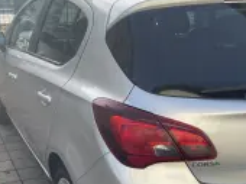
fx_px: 376
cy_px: 129
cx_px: 93
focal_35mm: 53
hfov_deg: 36.0
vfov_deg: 27.2
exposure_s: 1/1011
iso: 32
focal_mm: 5.1
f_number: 1.6
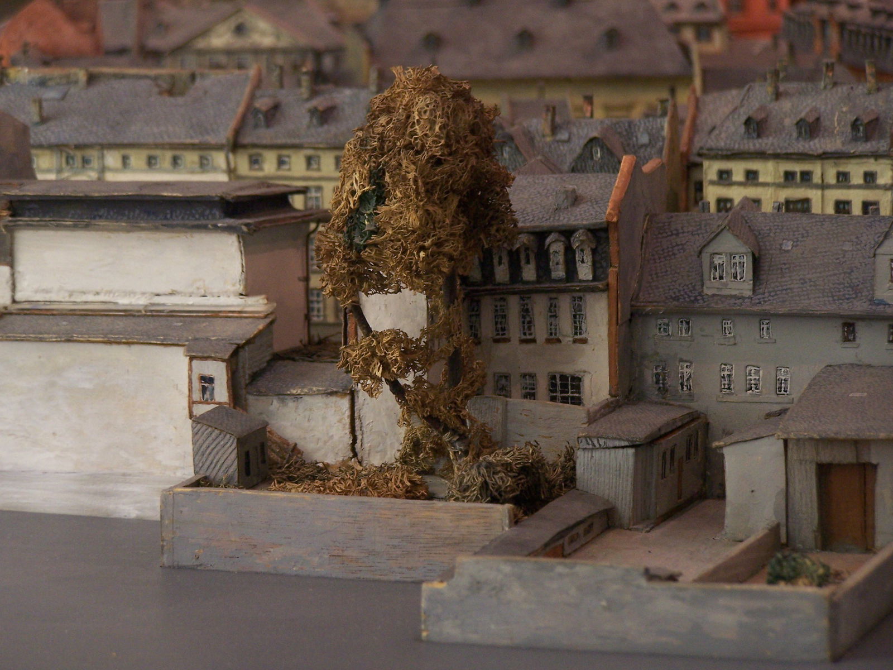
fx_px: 4102
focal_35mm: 159
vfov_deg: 9.3
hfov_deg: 12.4
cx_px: 446
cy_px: 335
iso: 140
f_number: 3.2
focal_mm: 26.4
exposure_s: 1/20
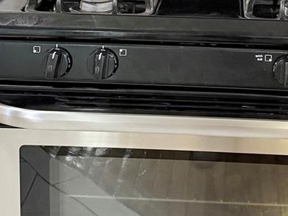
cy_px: -27
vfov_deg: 15.3
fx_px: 782
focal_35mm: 94
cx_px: 206
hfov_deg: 20.7
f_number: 1.78
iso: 400
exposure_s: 1/60
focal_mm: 6.76
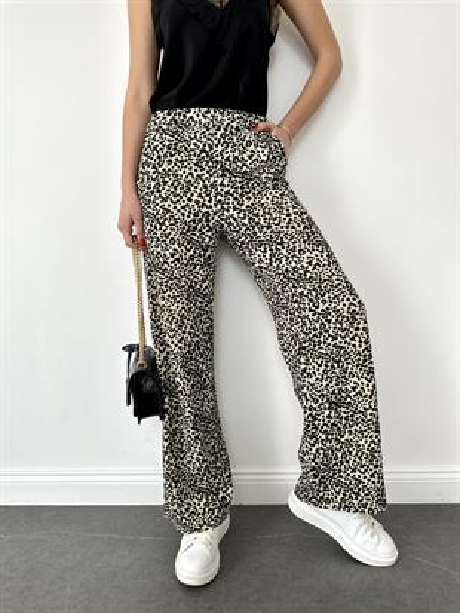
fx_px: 425
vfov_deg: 71.6
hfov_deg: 56.8
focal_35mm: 24
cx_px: 230
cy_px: 306
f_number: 1.78
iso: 64
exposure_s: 1/121
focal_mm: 6.86
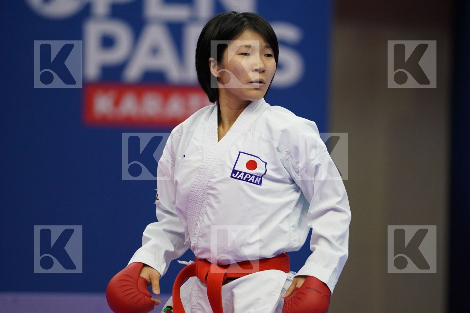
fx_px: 3799
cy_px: 156
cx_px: 235
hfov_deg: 7.1
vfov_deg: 4.7
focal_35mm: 291
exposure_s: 1/1000
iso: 2500
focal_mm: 194
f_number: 2.8
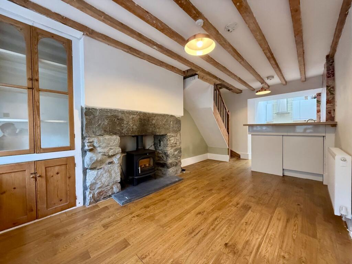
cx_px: 176
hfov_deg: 102.1
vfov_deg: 85.7
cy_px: 132
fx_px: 142
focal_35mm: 14
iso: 320
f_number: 2.2
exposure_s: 1/99
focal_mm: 2.22
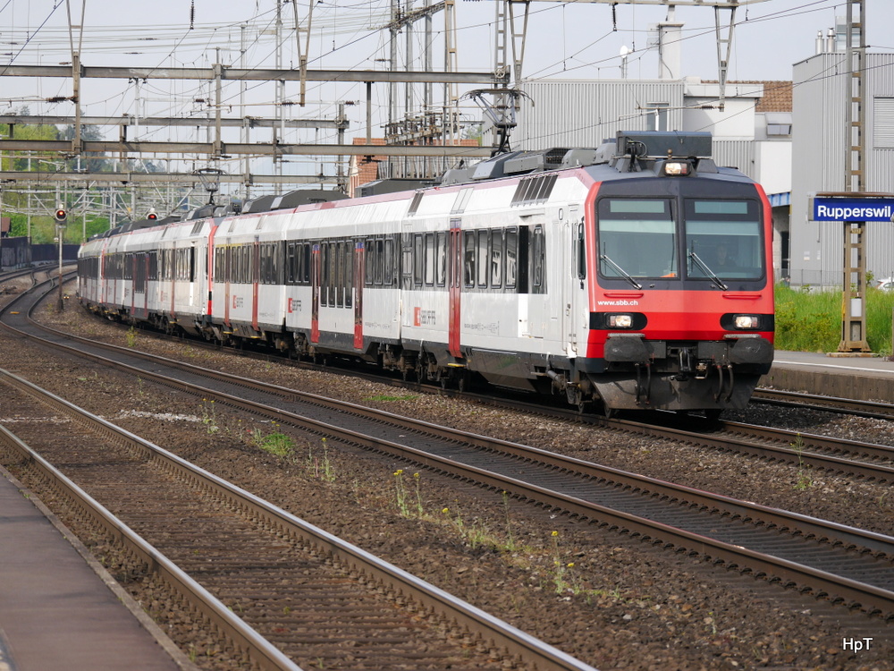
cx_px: 447
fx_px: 5165
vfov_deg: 7.4
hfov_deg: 9.9
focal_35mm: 200
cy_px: 336
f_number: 4.5
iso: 160
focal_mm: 100
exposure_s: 1/500
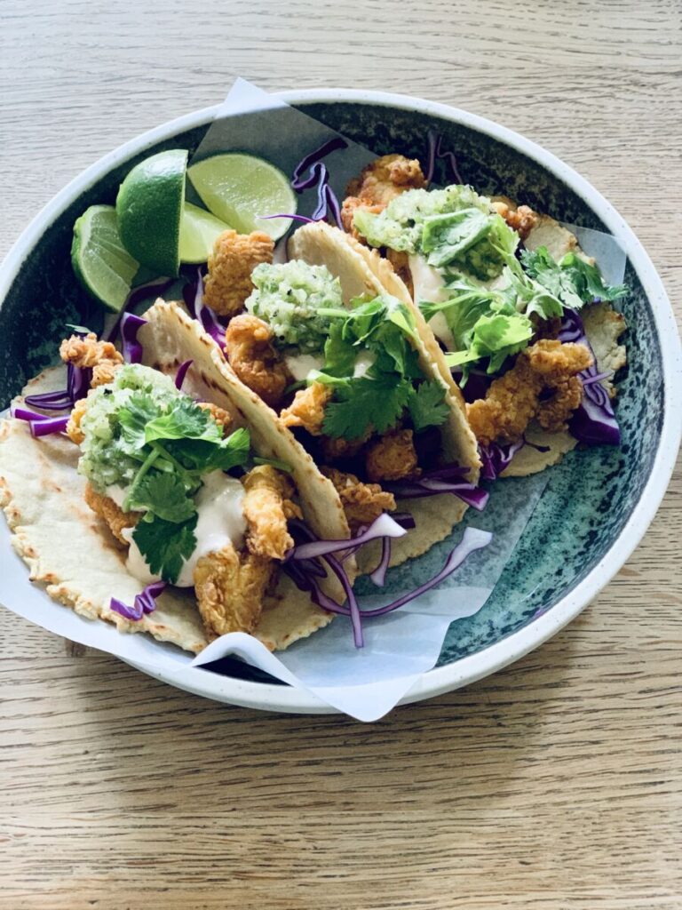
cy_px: 455
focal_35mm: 52
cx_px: 341
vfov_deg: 36.8
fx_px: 1366
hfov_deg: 28.0
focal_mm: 6
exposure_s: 1/60
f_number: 2.4
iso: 400
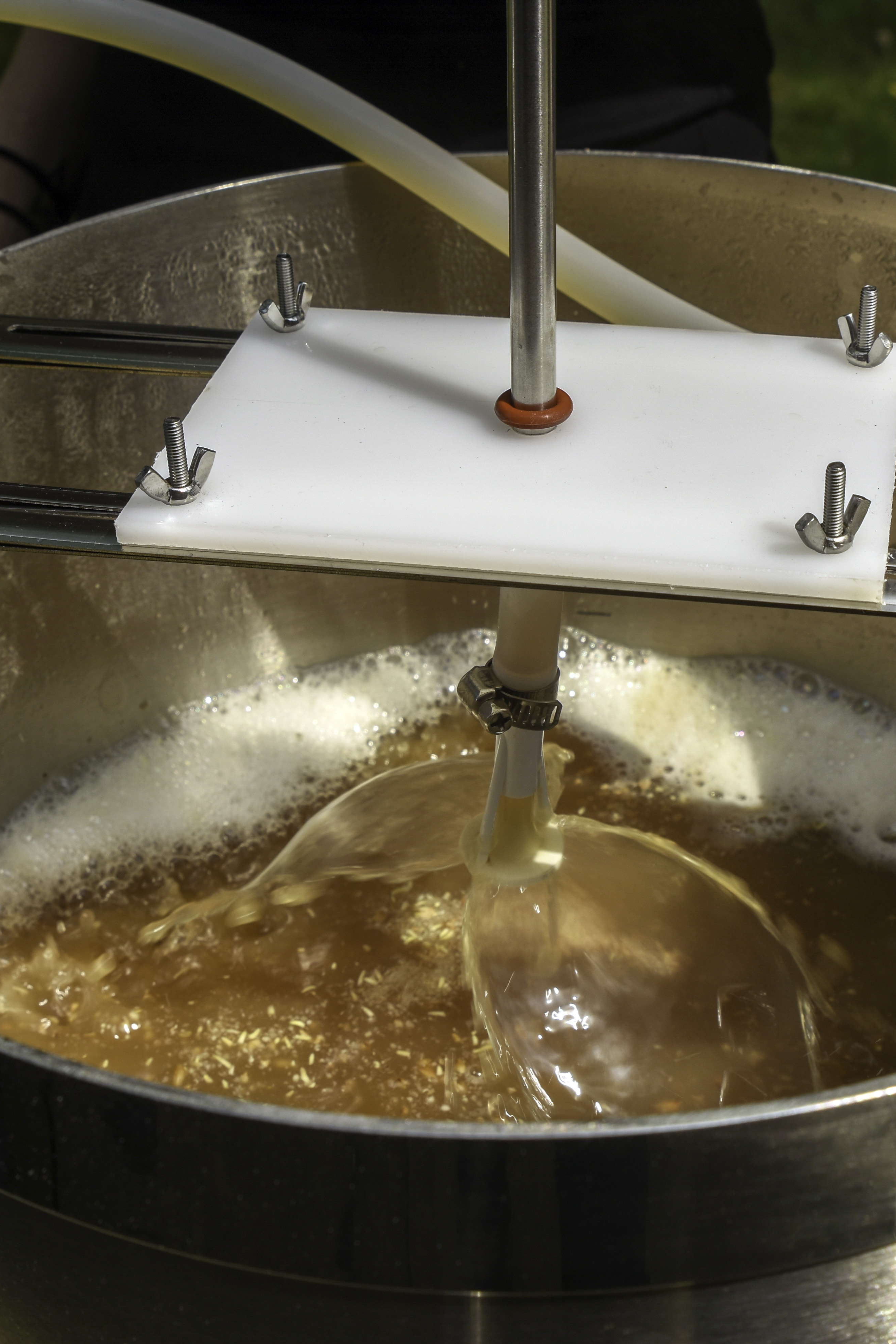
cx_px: 549
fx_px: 2202
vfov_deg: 33.9
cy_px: 667
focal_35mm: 59
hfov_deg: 23.0
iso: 100
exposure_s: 1/200
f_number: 7.1
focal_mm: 26
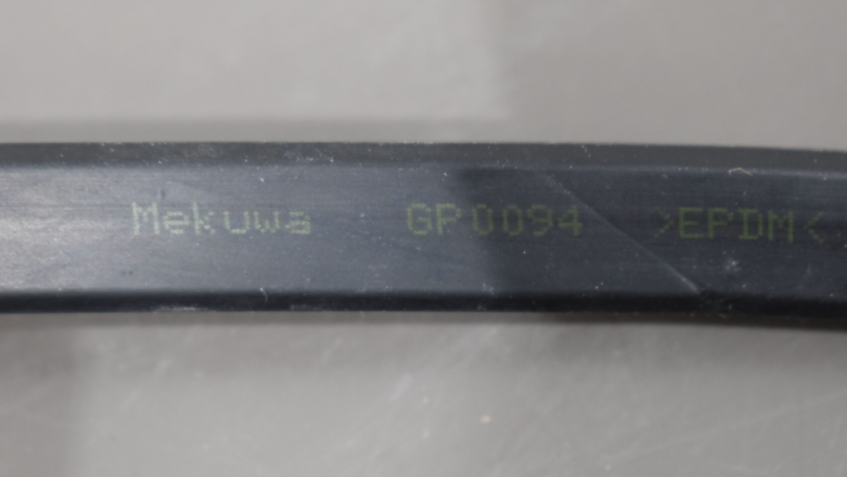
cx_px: 429
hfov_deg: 24.3
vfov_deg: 13.8
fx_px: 1966
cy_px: 242
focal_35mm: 88
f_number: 5.6
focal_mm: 55
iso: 1250
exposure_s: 1/60
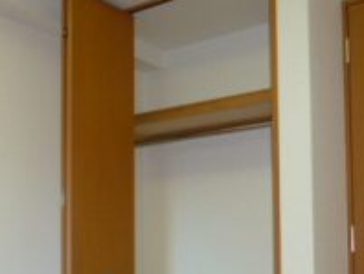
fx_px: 547
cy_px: 234
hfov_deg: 36.8
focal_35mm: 52
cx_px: 186
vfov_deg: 27.3
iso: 100
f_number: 2.2
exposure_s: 1/60
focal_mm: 4.3
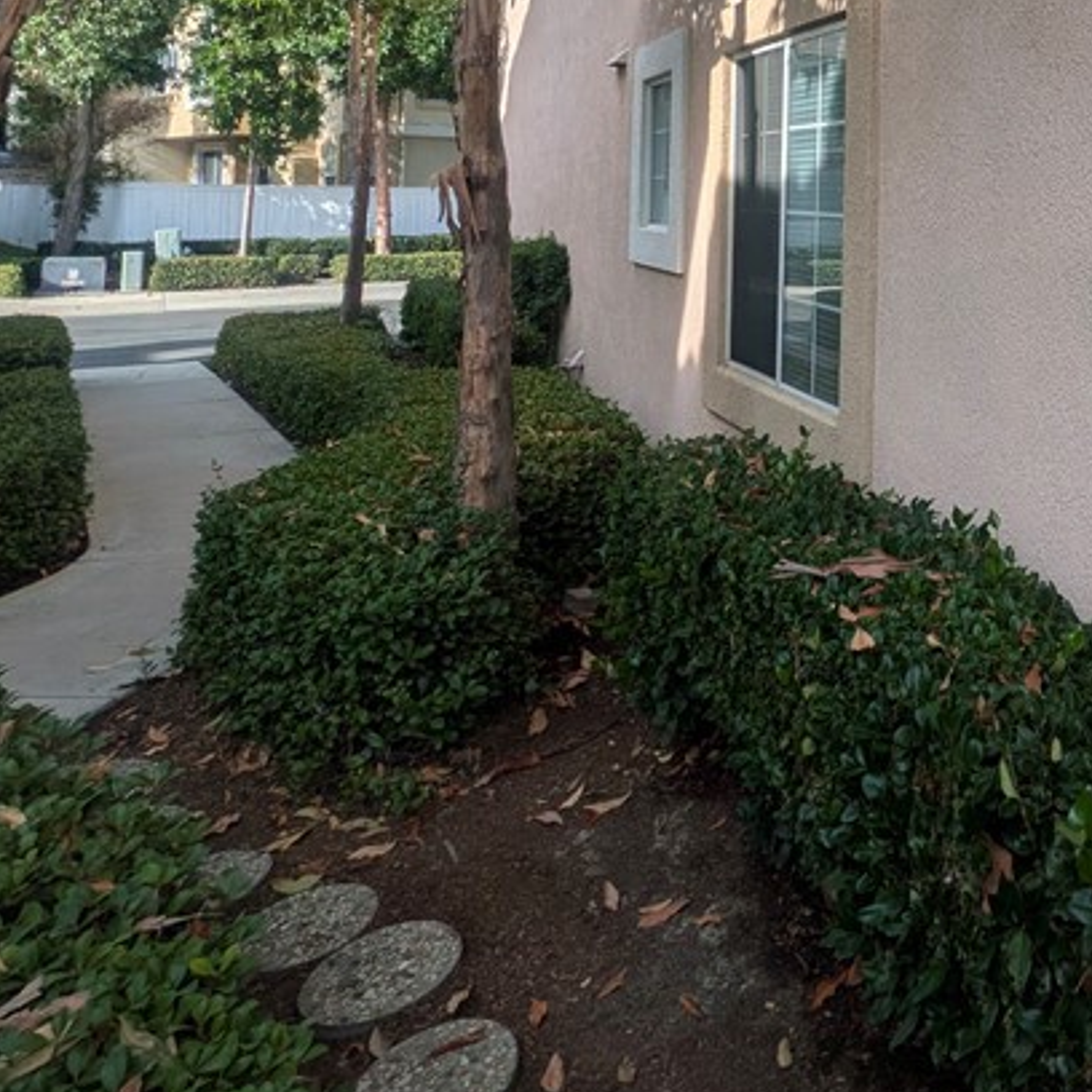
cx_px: 982
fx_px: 1106
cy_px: 142
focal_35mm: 31
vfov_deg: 48.0
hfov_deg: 47.3
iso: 49
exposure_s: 1/1319
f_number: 2.2
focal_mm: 1.83
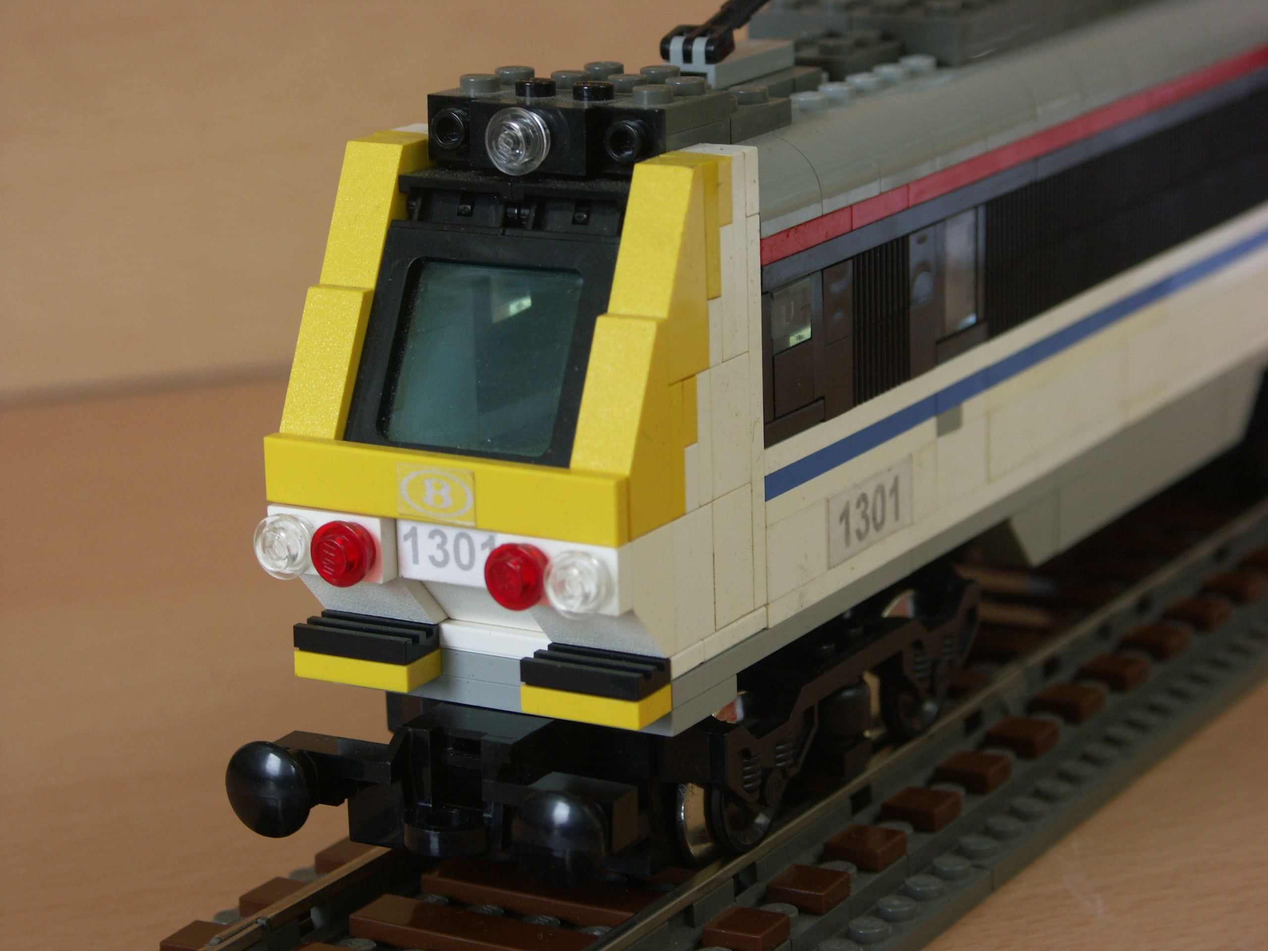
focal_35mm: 104
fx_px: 3810
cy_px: 476
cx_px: 634
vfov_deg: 14.2
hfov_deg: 18.9
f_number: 3.5
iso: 100
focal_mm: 26.47
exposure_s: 1/25
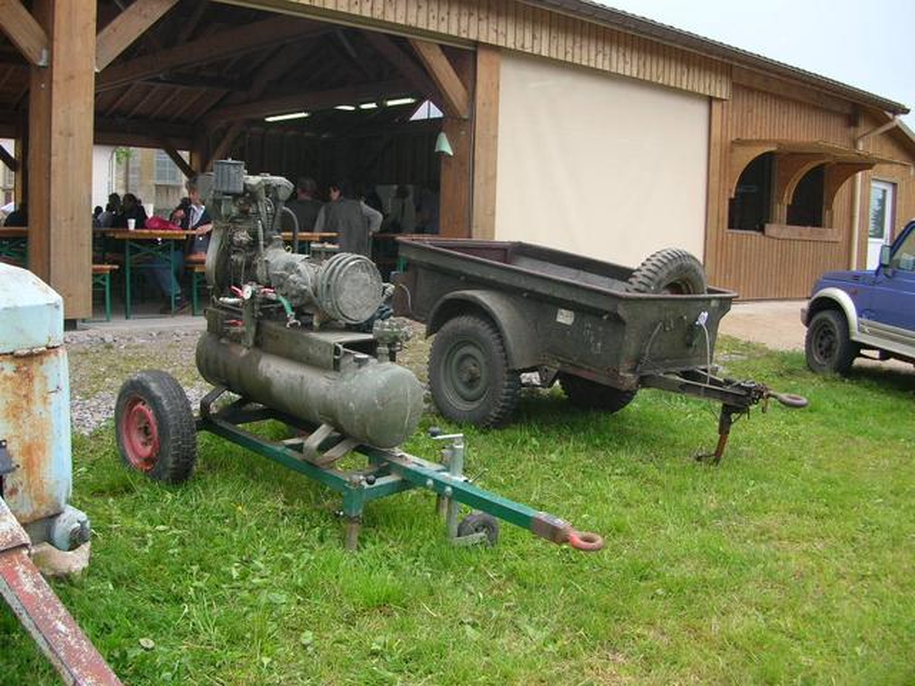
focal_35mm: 35
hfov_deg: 52.6
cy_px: 343
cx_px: 458
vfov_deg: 40.7
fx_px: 925
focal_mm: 5.8
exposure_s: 1/220
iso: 50
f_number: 2.8
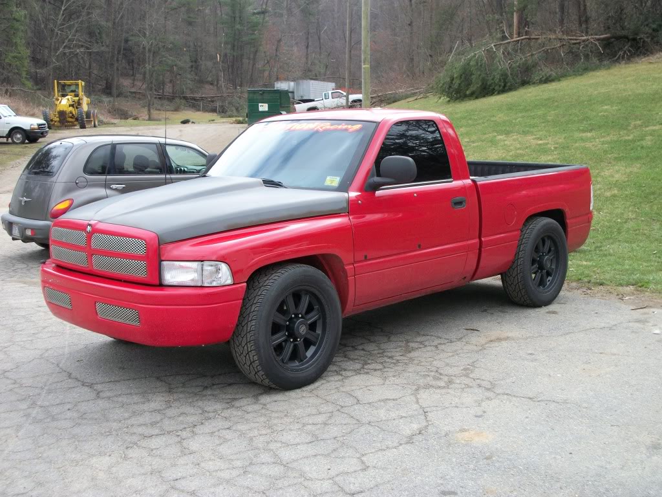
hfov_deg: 42.9
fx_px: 841
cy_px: 248
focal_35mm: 44
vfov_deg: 32.9
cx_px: 331
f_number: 3.5
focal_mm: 7.8
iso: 80
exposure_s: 1/320
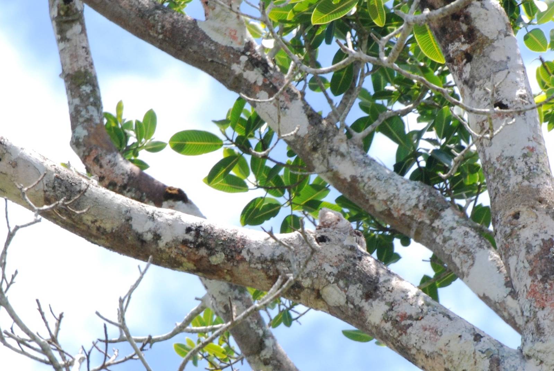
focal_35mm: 450
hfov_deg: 4.6
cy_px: 186
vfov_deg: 3.1
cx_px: 277
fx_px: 6934
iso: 400
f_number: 11
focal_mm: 300
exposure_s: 1/160
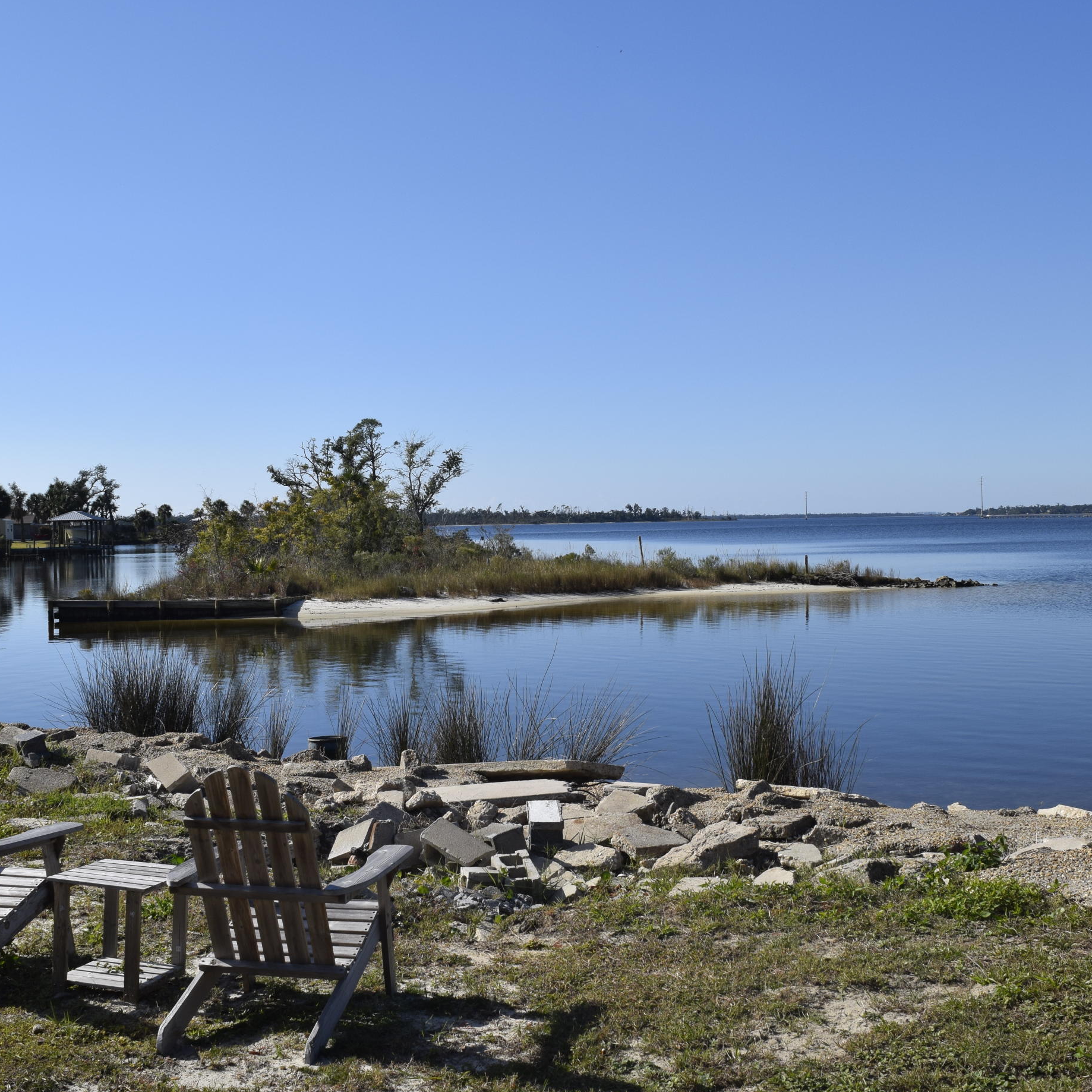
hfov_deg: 38.6
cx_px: 589
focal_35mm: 44
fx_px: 1559
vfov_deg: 38.6
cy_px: 530
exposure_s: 1/500
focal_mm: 21
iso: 200
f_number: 11
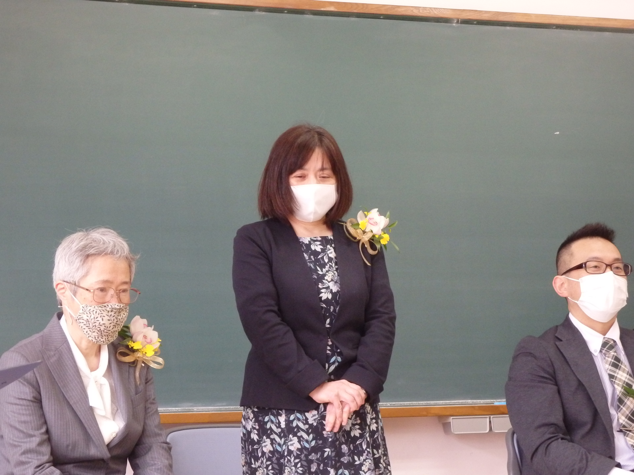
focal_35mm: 106
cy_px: 238
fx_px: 1941
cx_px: 317
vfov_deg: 14.0
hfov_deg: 18.5
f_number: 5
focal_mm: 19
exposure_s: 1/80
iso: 800
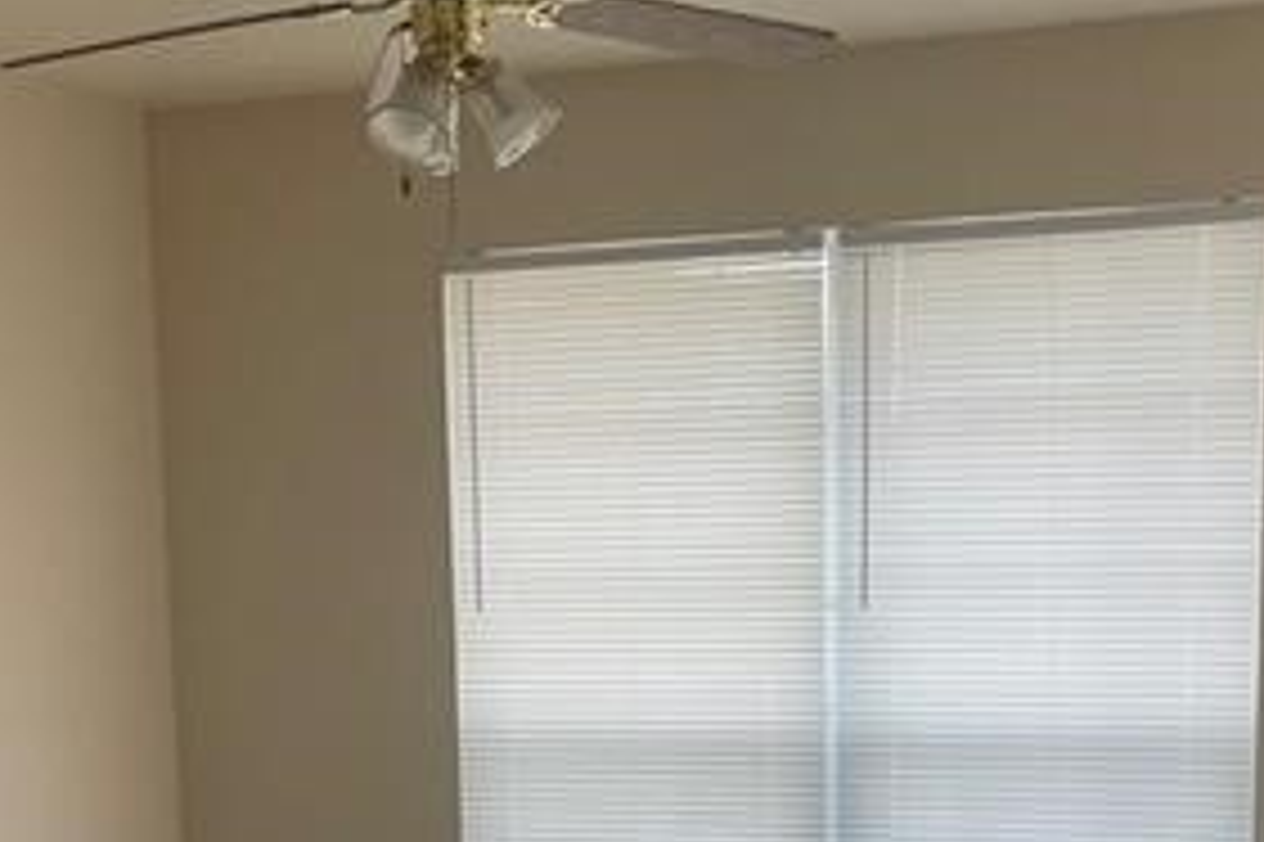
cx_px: 567
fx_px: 2597
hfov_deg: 27.3
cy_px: 1036
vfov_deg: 17.5
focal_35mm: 74
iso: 50
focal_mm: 5.1
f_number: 1.6
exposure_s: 1/121
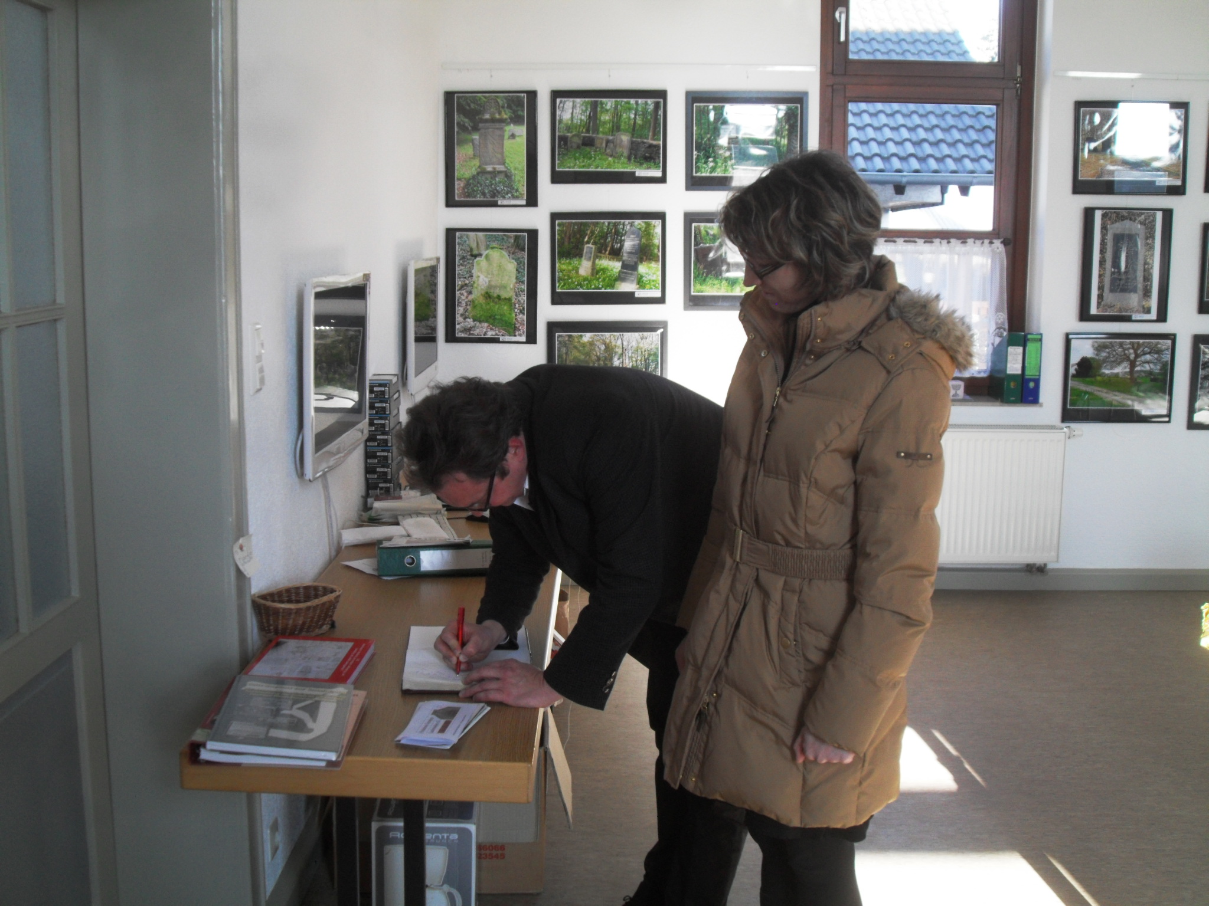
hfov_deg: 46.8
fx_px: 1397
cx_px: 604
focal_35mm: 40
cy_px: 453
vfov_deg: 36.0
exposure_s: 1/60
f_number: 3
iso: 100
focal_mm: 7
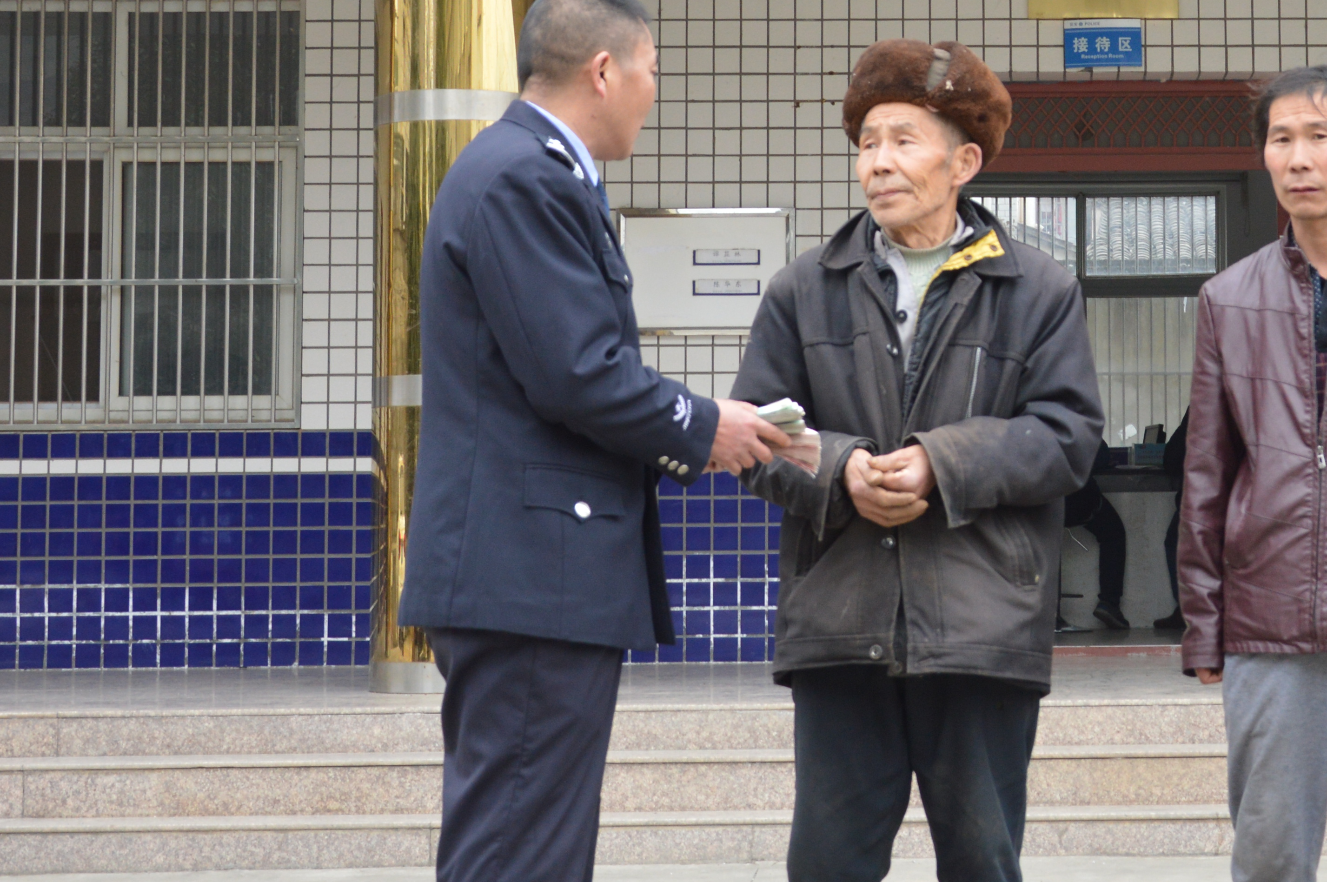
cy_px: 287
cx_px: 1153
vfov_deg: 17.2
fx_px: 2911
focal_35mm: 79
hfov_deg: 25.0
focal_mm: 25
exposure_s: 1/80
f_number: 4.5
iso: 400
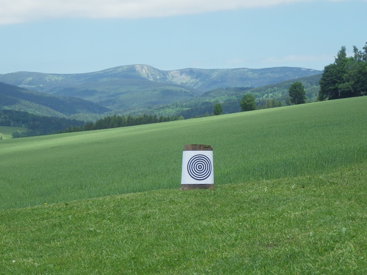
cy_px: 138
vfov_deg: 19.1
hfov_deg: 25.3
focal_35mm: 77
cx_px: 184
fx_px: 816
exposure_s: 1/640
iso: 250
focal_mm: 13.7
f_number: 5.8
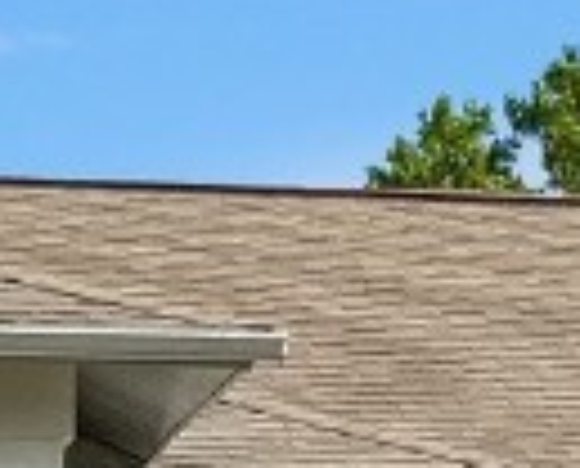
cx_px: 342
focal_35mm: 224
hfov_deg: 8.6
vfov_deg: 6.4
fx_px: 3857
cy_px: 1346
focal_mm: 3
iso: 20
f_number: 1.8
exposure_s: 1/2800
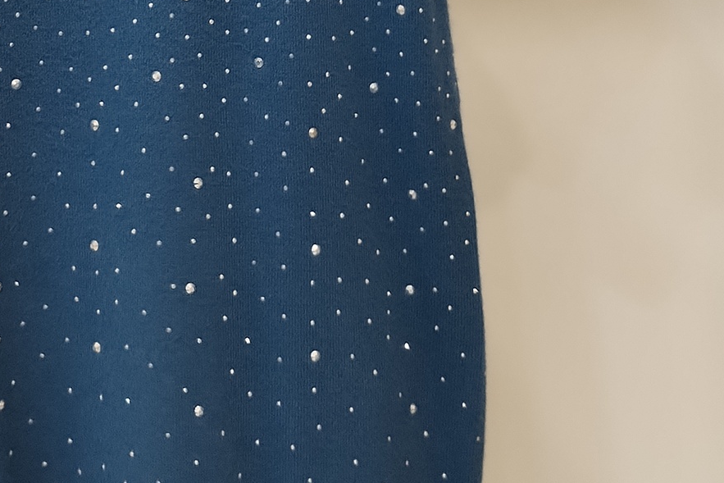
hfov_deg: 24.1
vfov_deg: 16.2
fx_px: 1649
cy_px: -39
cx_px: 84
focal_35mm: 82
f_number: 1.8
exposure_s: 1/60
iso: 412
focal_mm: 4.75
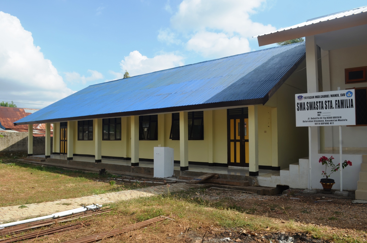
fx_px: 275
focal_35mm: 27
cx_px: 184
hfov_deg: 67.5
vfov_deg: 47.7
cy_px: 122
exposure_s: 1/200
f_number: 10
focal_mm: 18
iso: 100
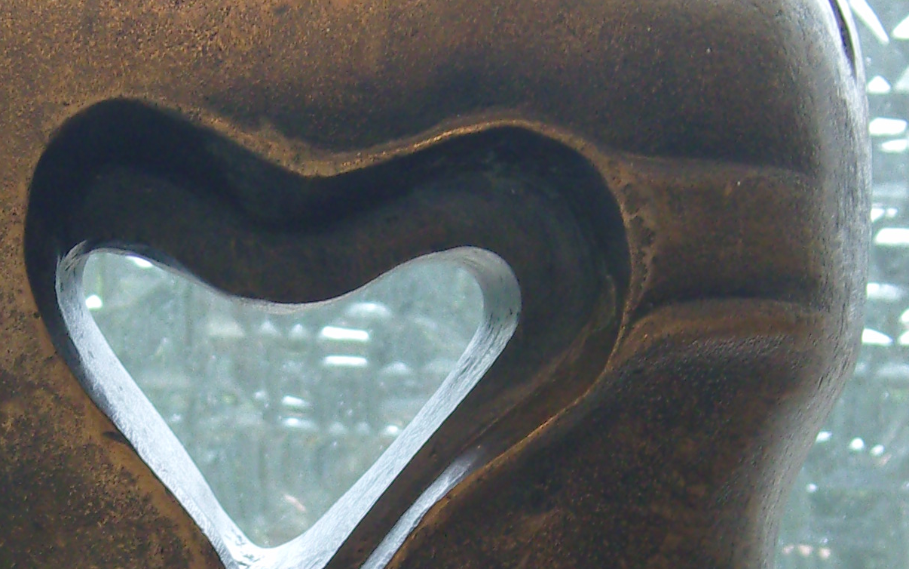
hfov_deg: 13.7
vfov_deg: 8.6
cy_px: 590
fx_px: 3766
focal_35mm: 152
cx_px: 234
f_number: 3.5
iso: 200
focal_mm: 11.5
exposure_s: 1/15
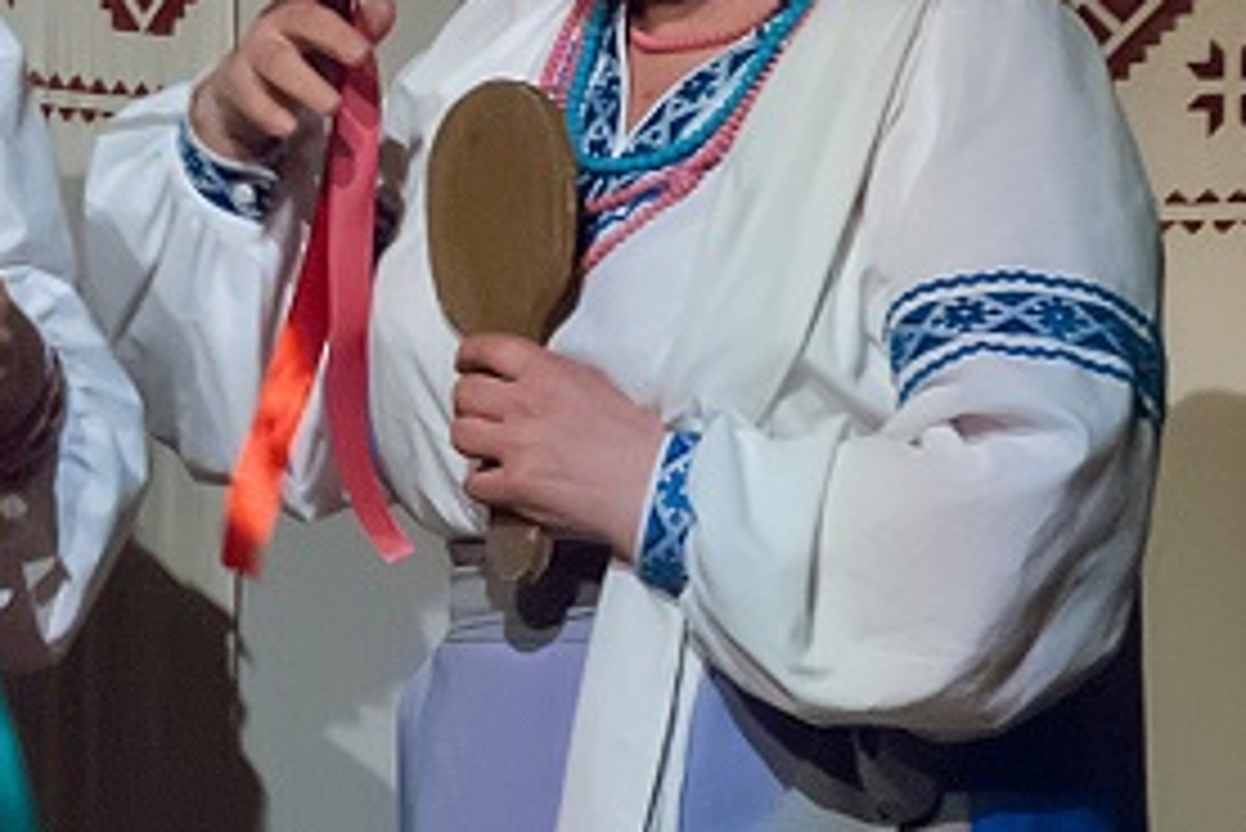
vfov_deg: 3.3
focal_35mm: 423
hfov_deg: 4.9
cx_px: -65
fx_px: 14647
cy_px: 418
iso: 1250
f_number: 5.6
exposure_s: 1/50
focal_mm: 90
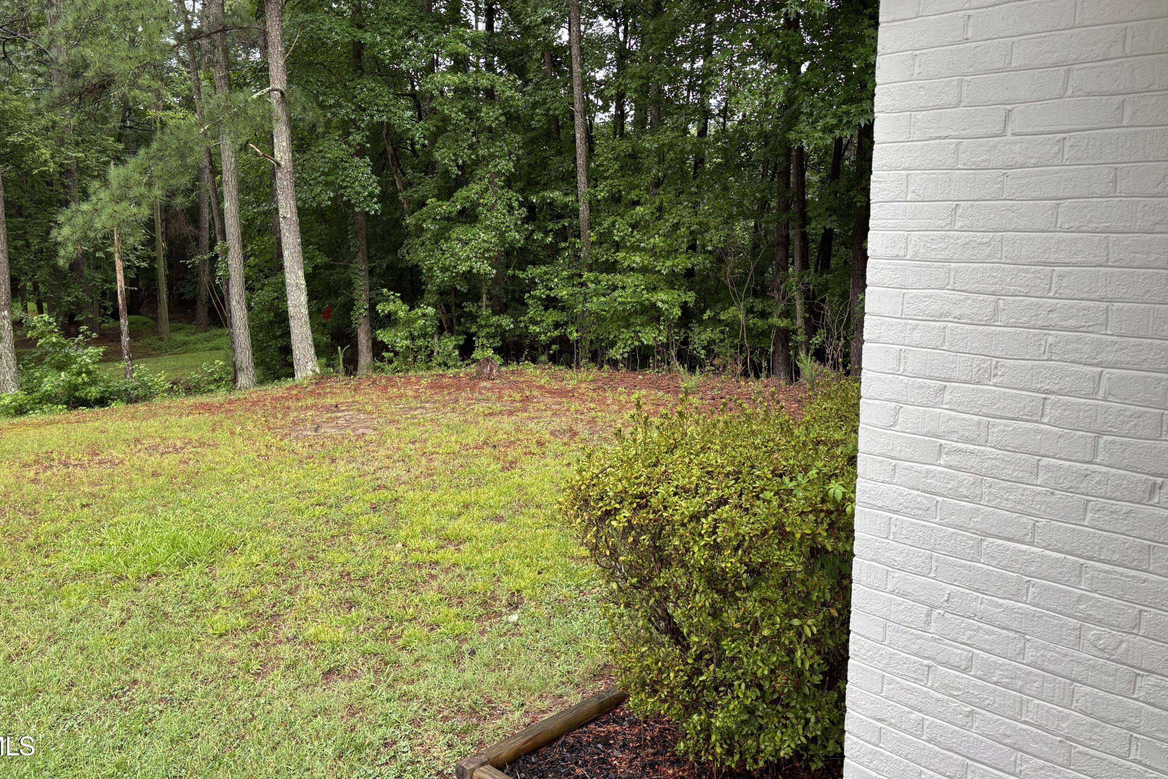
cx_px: 571
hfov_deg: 65.5
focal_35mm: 28
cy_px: 334
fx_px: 908
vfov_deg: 46.3
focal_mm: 5.96
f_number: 1.6
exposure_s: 1/121
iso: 100
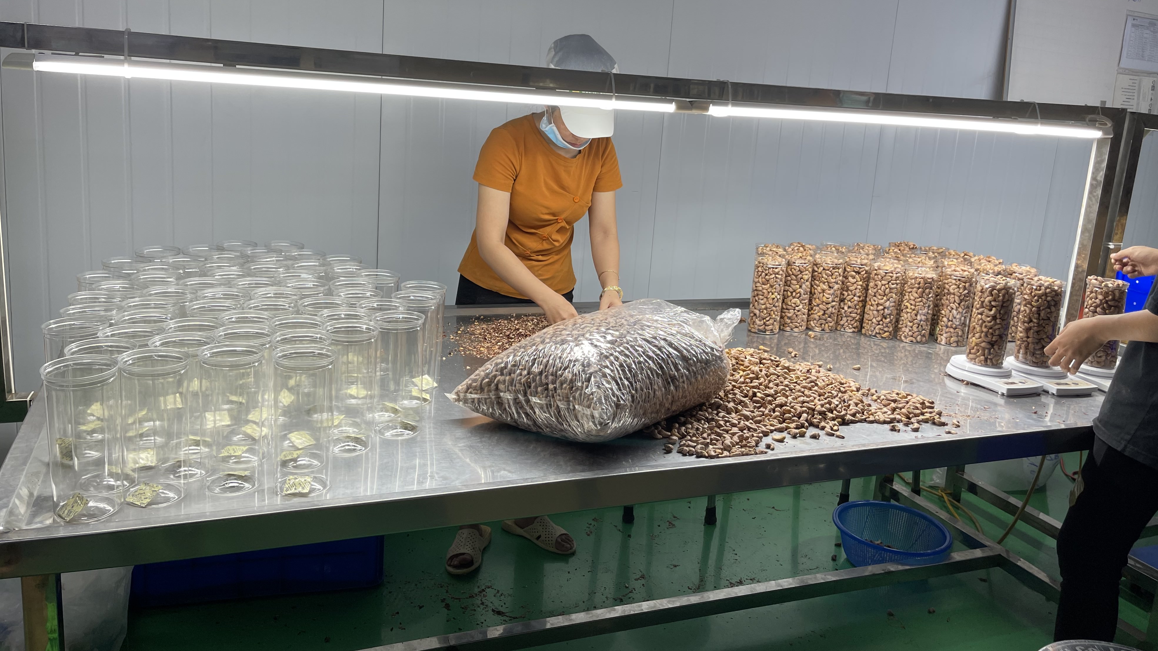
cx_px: 583
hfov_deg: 66.1
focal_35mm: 29
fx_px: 890
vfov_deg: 40.0
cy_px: 262
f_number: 1.6
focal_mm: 5.1
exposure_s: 1/100
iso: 64
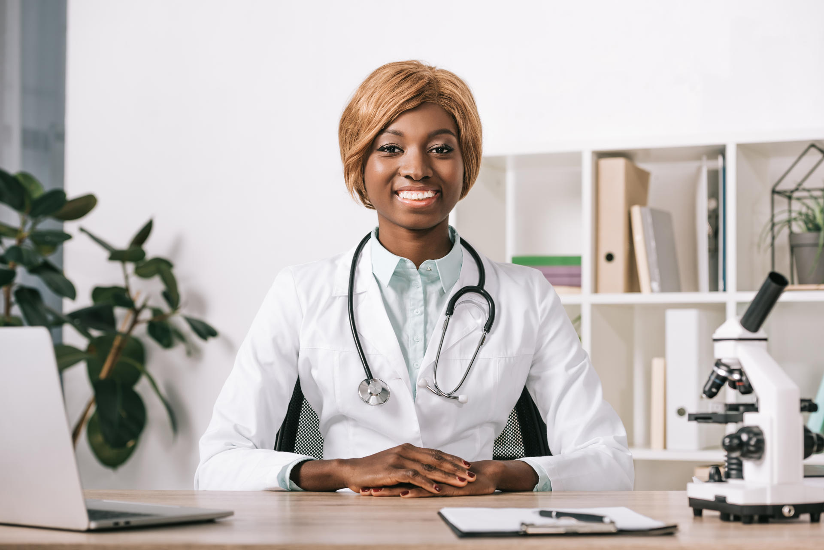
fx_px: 1786
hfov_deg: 26.0
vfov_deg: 17.5
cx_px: 412
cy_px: 275
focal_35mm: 78
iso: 400
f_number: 4.5
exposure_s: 1/200
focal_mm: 78
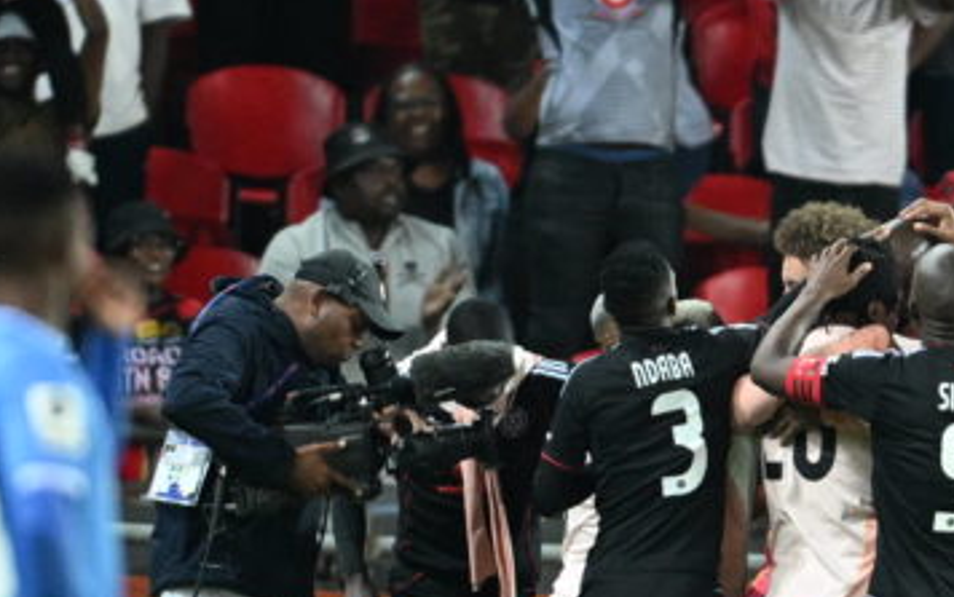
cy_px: 523
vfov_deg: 0.7
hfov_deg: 1.2
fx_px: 45736
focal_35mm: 1758
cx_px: 1099
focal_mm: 400
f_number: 3.2
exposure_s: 1/800
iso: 3200
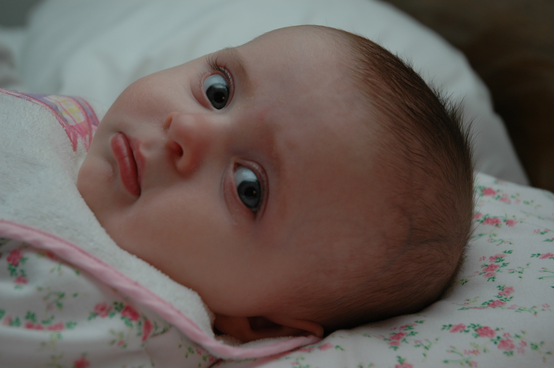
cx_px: 277
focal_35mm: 69
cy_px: 184
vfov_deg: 19.7
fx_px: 1061
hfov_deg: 29.3
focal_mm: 46
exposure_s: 1/60
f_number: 4.5
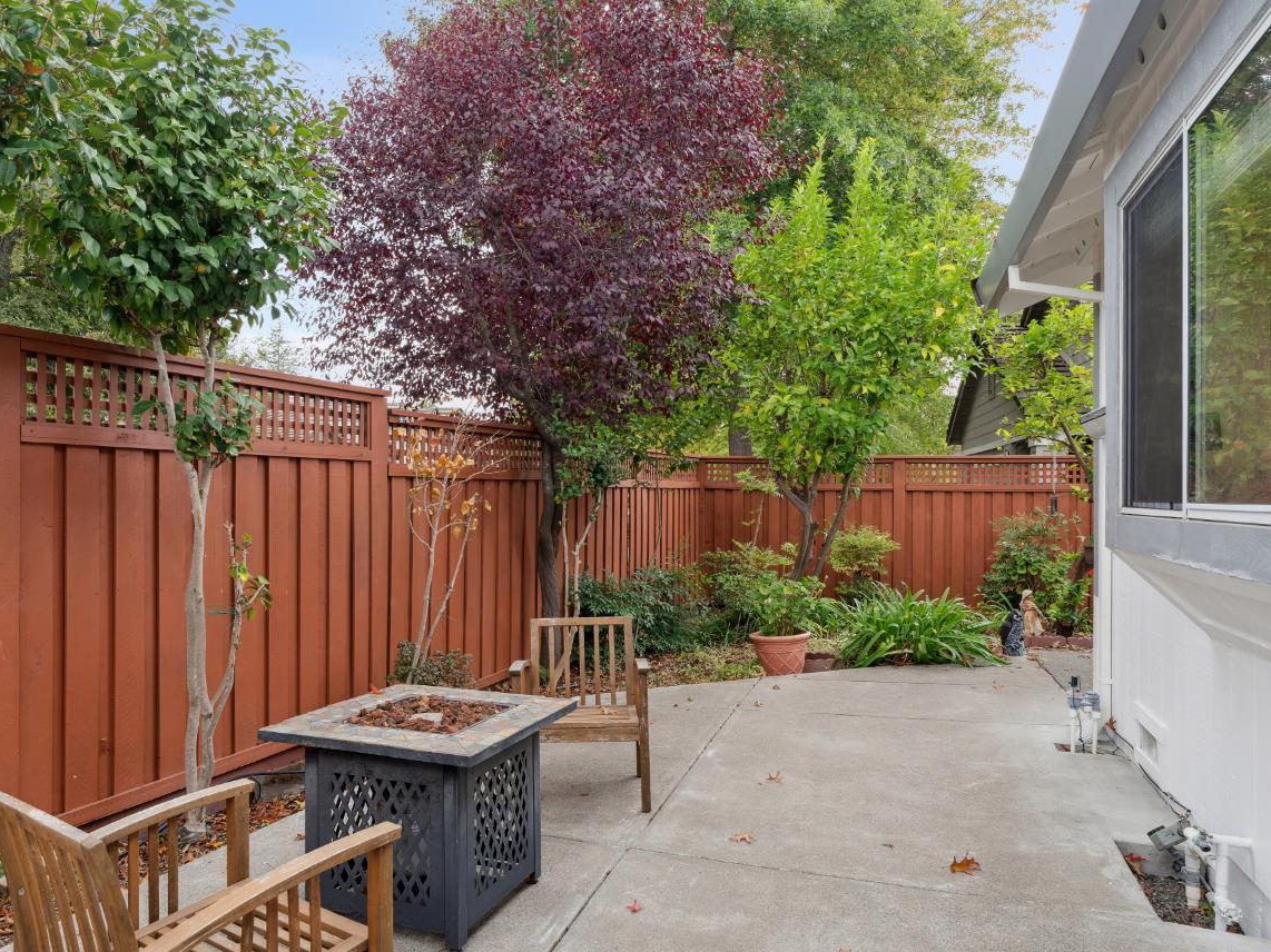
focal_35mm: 24
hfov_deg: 71.4
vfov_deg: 56.8
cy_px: 494
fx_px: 881
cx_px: 562
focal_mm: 19
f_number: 11
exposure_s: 1/20
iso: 320
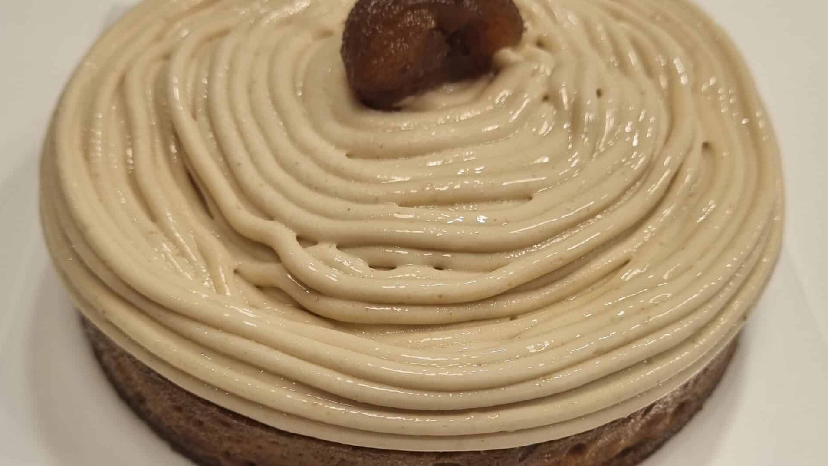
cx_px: 415
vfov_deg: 31.0
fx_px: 834
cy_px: 300
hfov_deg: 52.8
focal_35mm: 38
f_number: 1.8
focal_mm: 5.4
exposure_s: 1/100
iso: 64
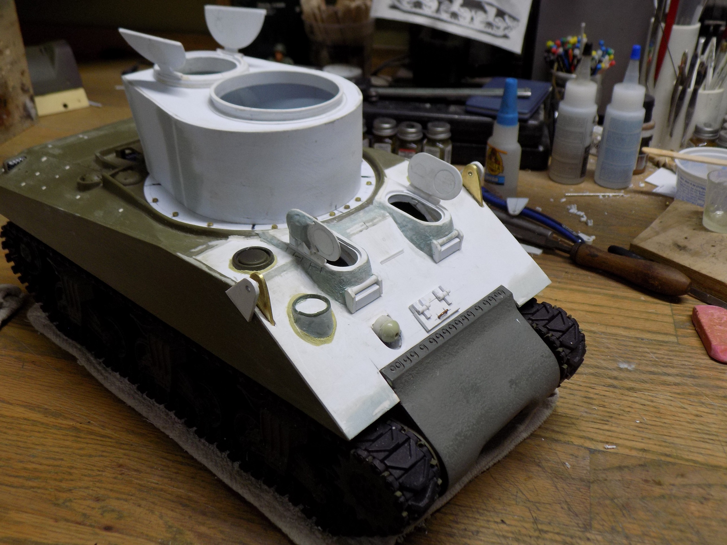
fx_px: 714
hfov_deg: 54.0
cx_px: 364
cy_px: 272
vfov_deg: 41.8
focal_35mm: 34
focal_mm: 6.1
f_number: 3.4
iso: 140
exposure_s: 1/30
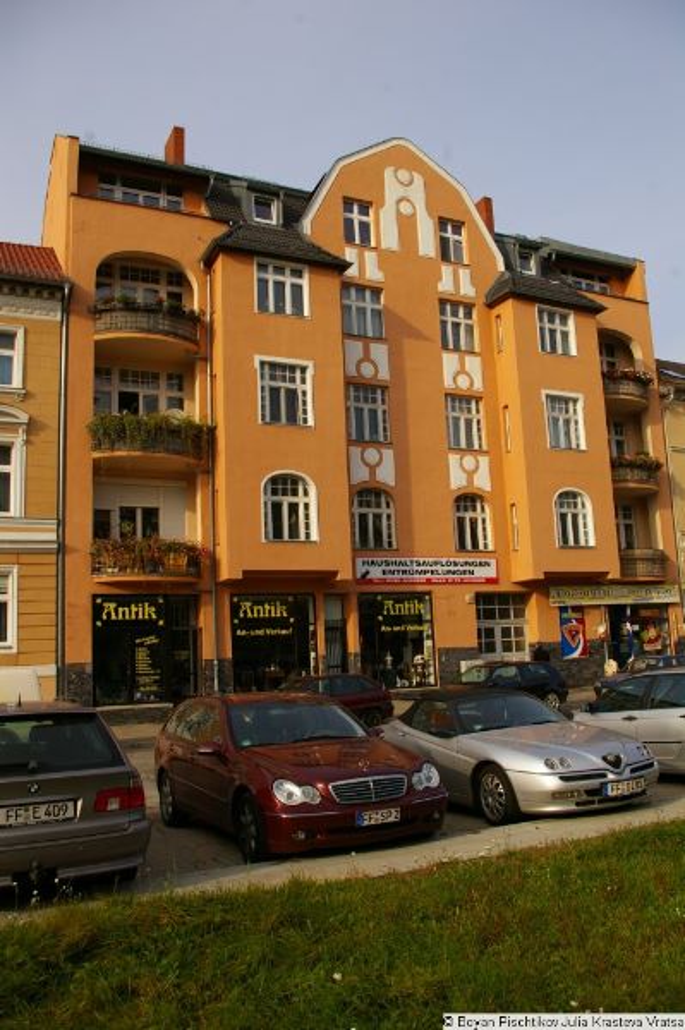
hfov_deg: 43.5
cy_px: 515
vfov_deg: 62.0
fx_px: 858
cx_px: 342
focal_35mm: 30
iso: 200
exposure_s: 1/180
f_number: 9.5
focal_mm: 20
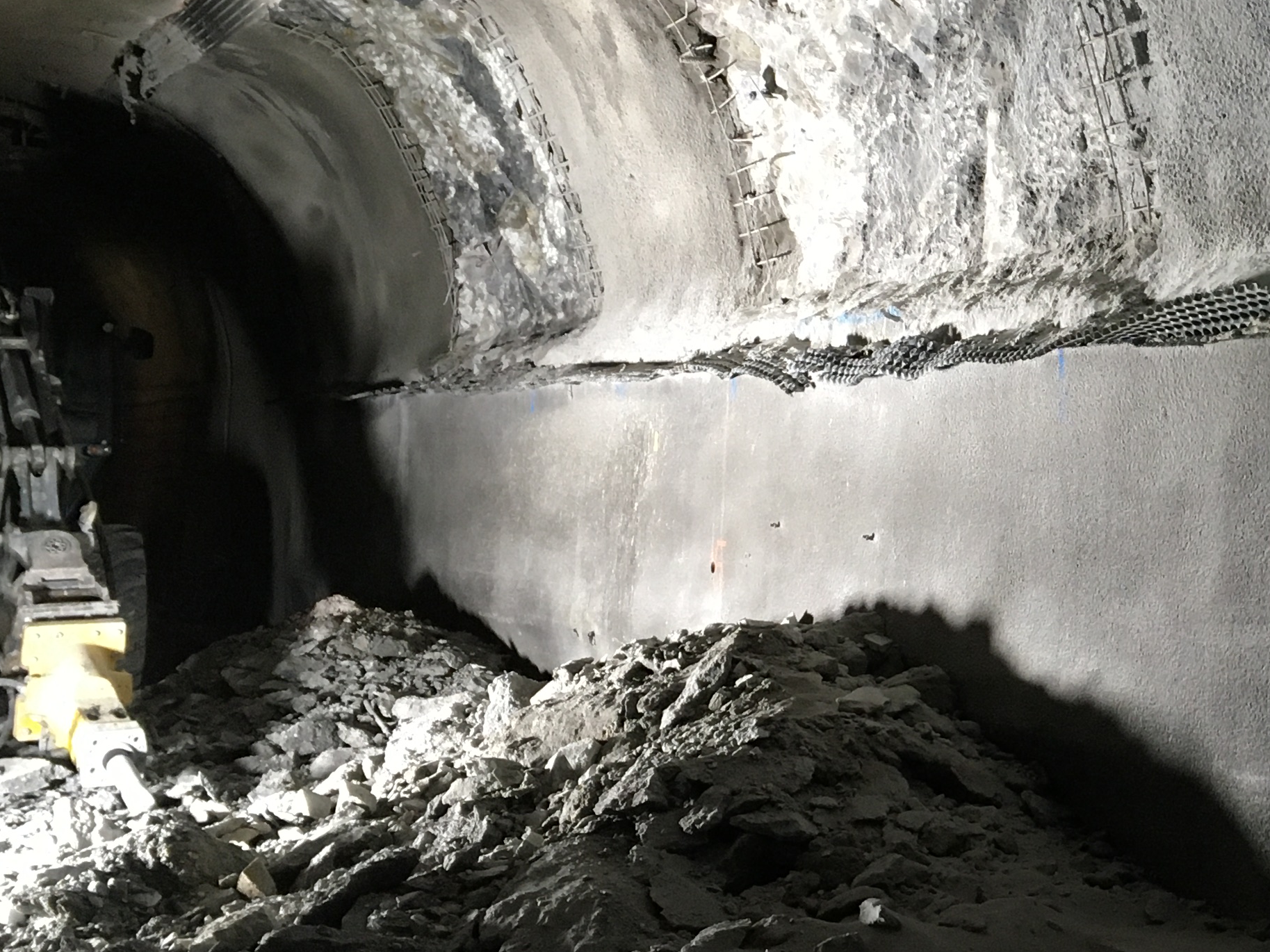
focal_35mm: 64
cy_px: 300
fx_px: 2348
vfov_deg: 22.8
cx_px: 1252
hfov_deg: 28.5
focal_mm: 4.15
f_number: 2.2
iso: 160
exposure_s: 1/33
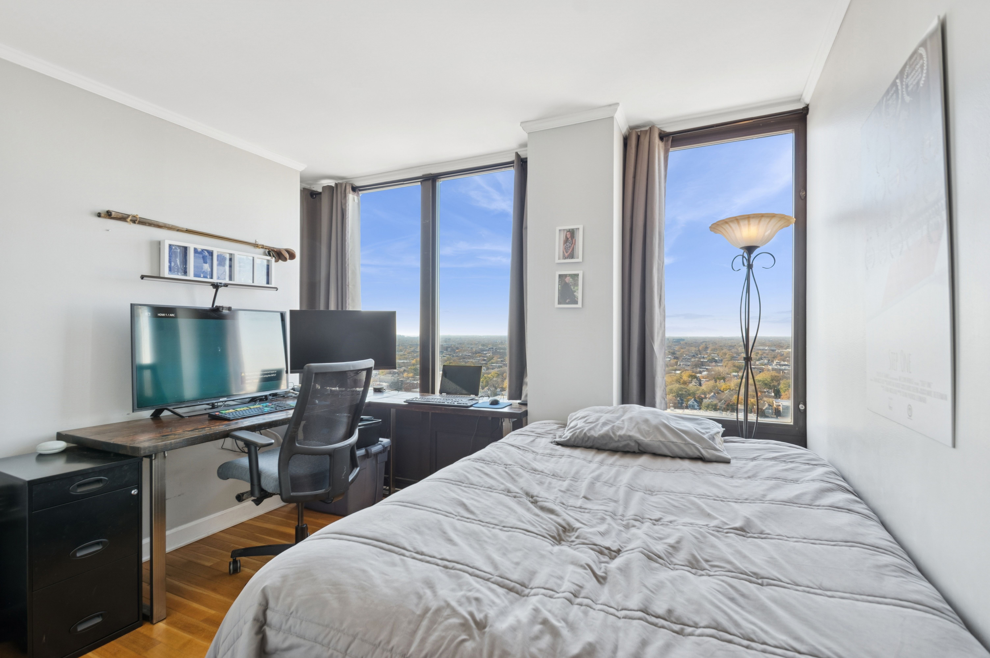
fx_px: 440
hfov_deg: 96.8
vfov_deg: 73.6
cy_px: 329
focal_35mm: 16
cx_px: 495
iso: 200
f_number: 10
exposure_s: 1/25
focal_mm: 10.6
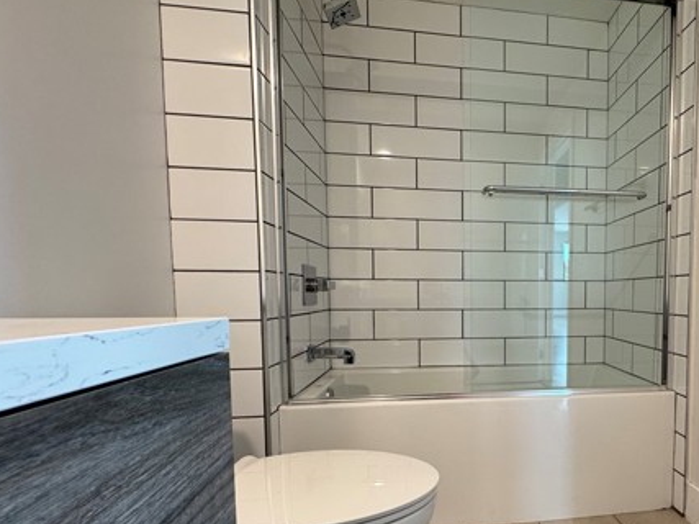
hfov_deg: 74.5
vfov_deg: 62.7
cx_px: 506
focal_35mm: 21
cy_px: 321
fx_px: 424
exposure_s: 1/60
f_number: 2.2
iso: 250
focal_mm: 2.22
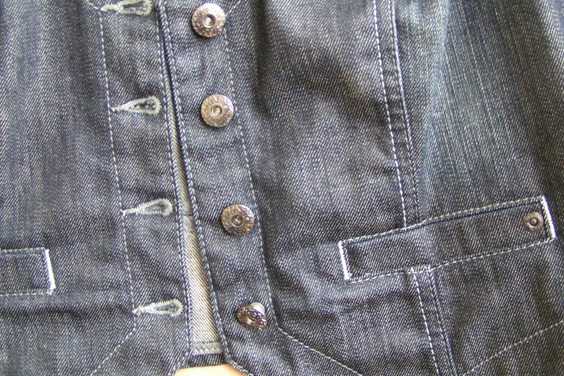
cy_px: 155
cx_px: 306
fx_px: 721
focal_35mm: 46
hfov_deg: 42.7
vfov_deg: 29.2
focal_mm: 5.8
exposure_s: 1/4
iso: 200
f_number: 2.8
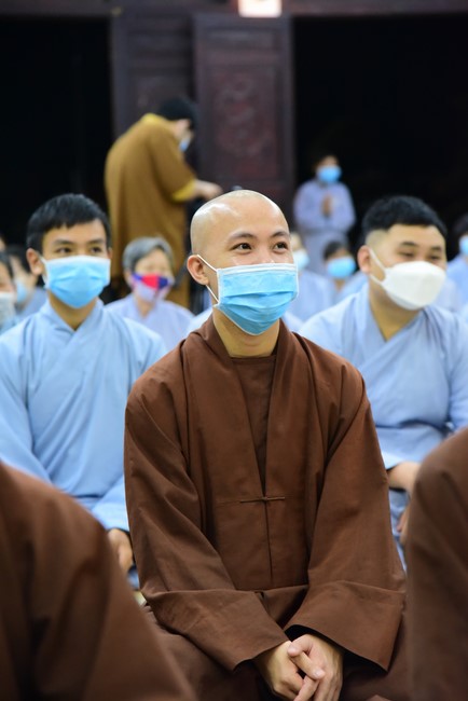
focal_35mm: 120
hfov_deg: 11.4
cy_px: 350
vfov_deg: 17.1
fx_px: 2337
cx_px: 234
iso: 8000
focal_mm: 120
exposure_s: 1/80
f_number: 5
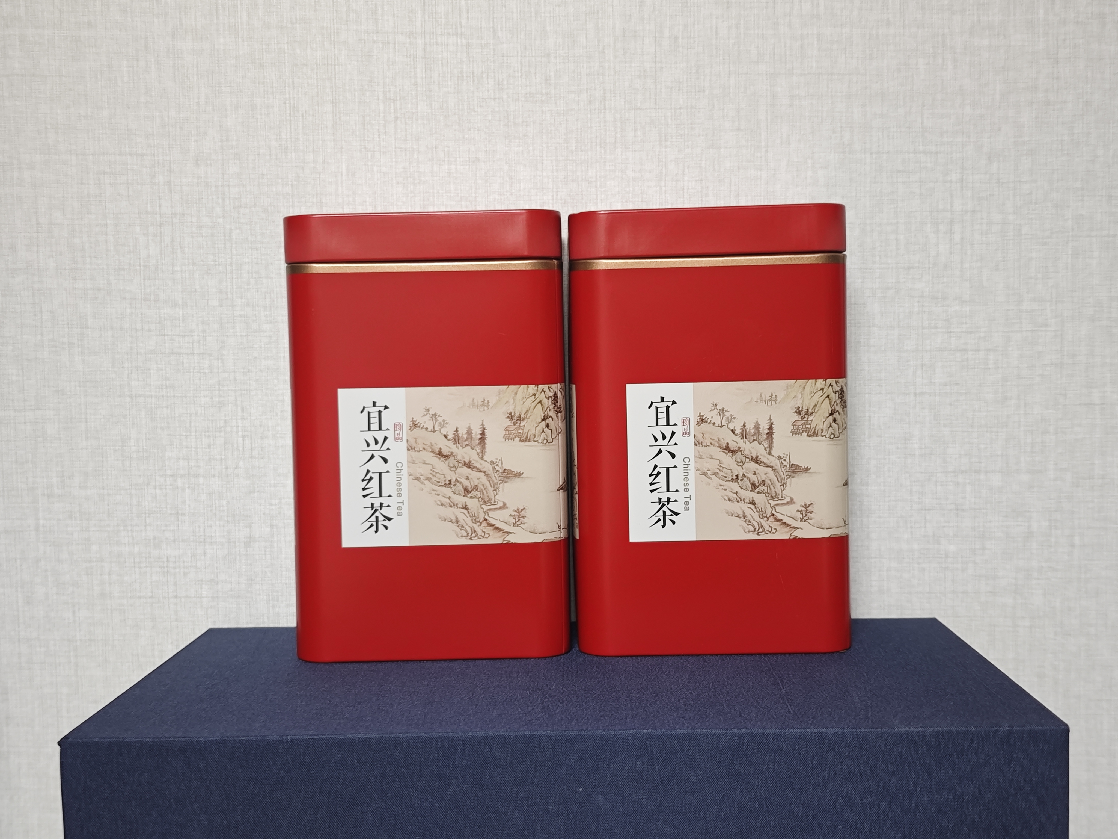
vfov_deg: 35.1
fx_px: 1324
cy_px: 420
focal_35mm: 41
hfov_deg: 45.8
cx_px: 559
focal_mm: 6.68
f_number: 1.42
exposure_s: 1/91.9
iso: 400
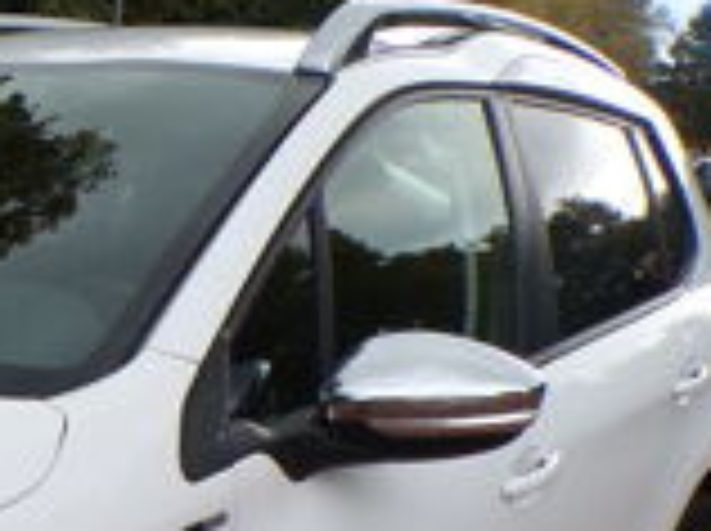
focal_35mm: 73
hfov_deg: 23.4
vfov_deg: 18.9
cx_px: -234
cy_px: 648
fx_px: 1497
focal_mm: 4.3
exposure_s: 1/85
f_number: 4.4
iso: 100
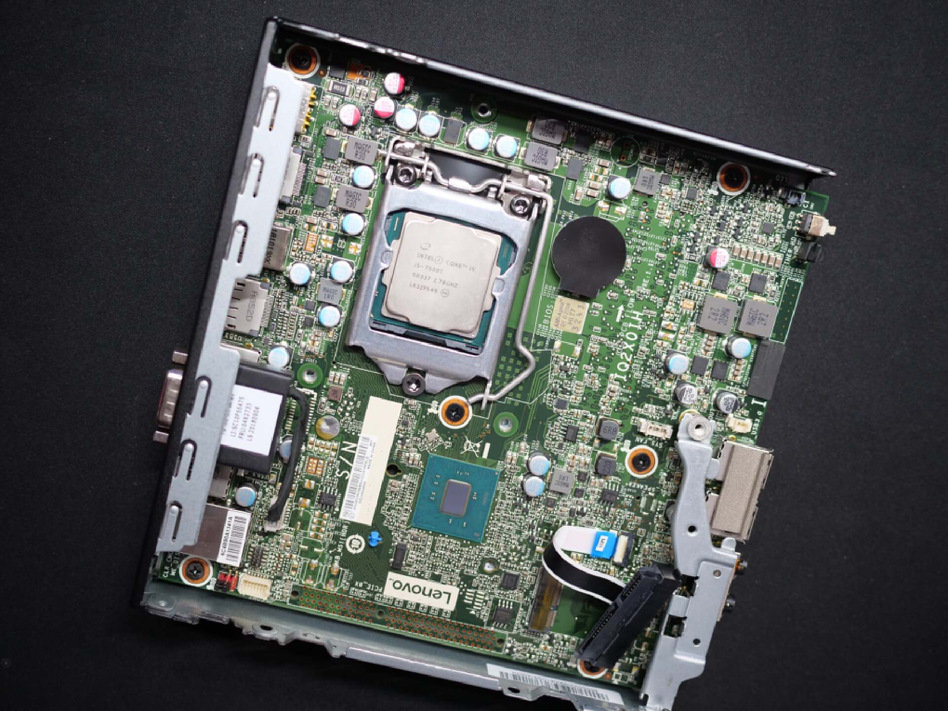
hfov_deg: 46.8
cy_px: 356
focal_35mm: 40
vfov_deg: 36.0
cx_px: 474
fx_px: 1095
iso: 320
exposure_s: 1/60
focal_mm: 20
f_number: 2
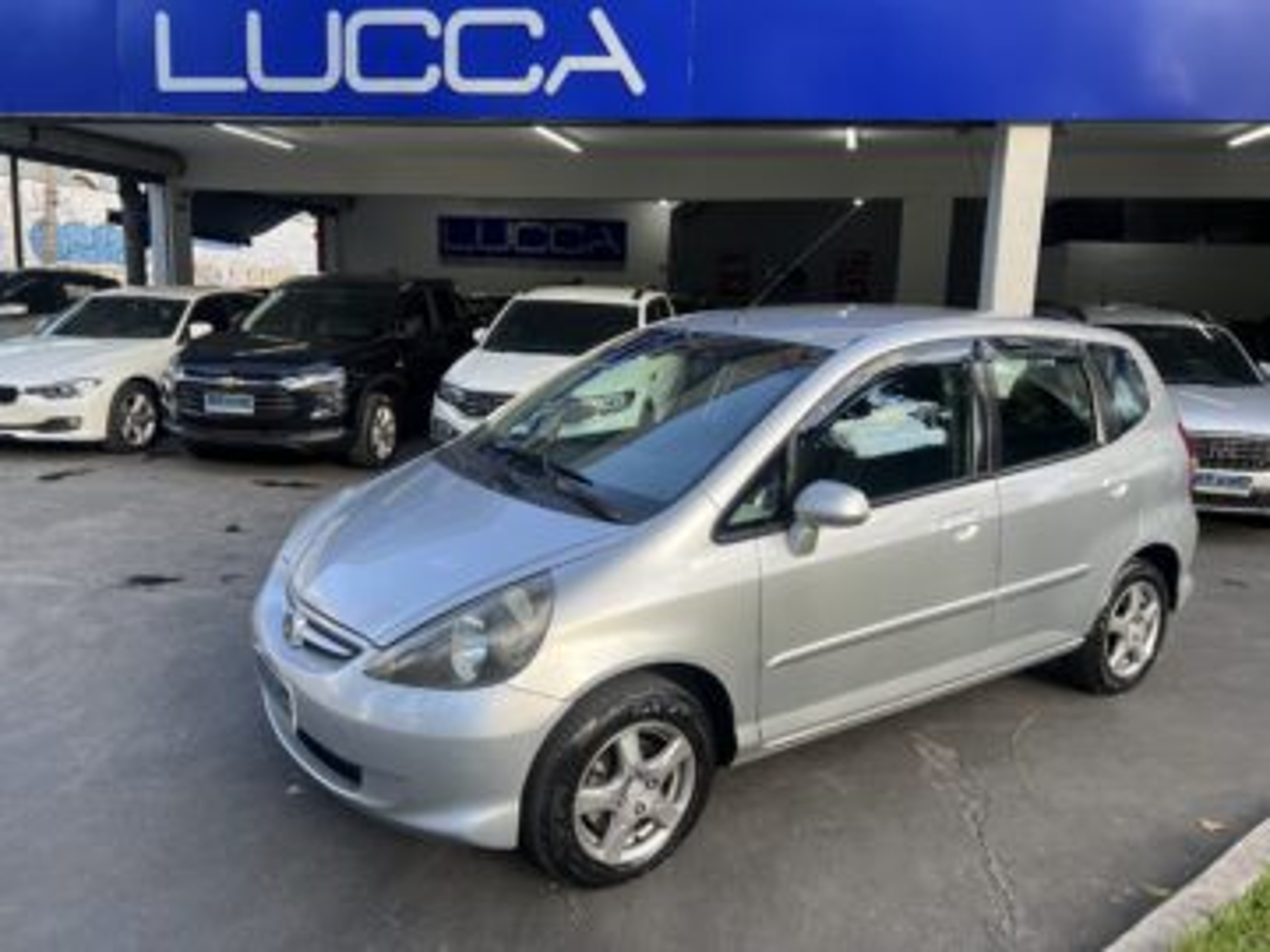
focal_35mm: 26
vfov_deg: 53.1
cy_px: 476
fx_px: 954
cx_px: 635
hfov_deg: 67.3
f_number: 1.5
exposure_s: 1/359
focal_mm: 5.7
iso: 50
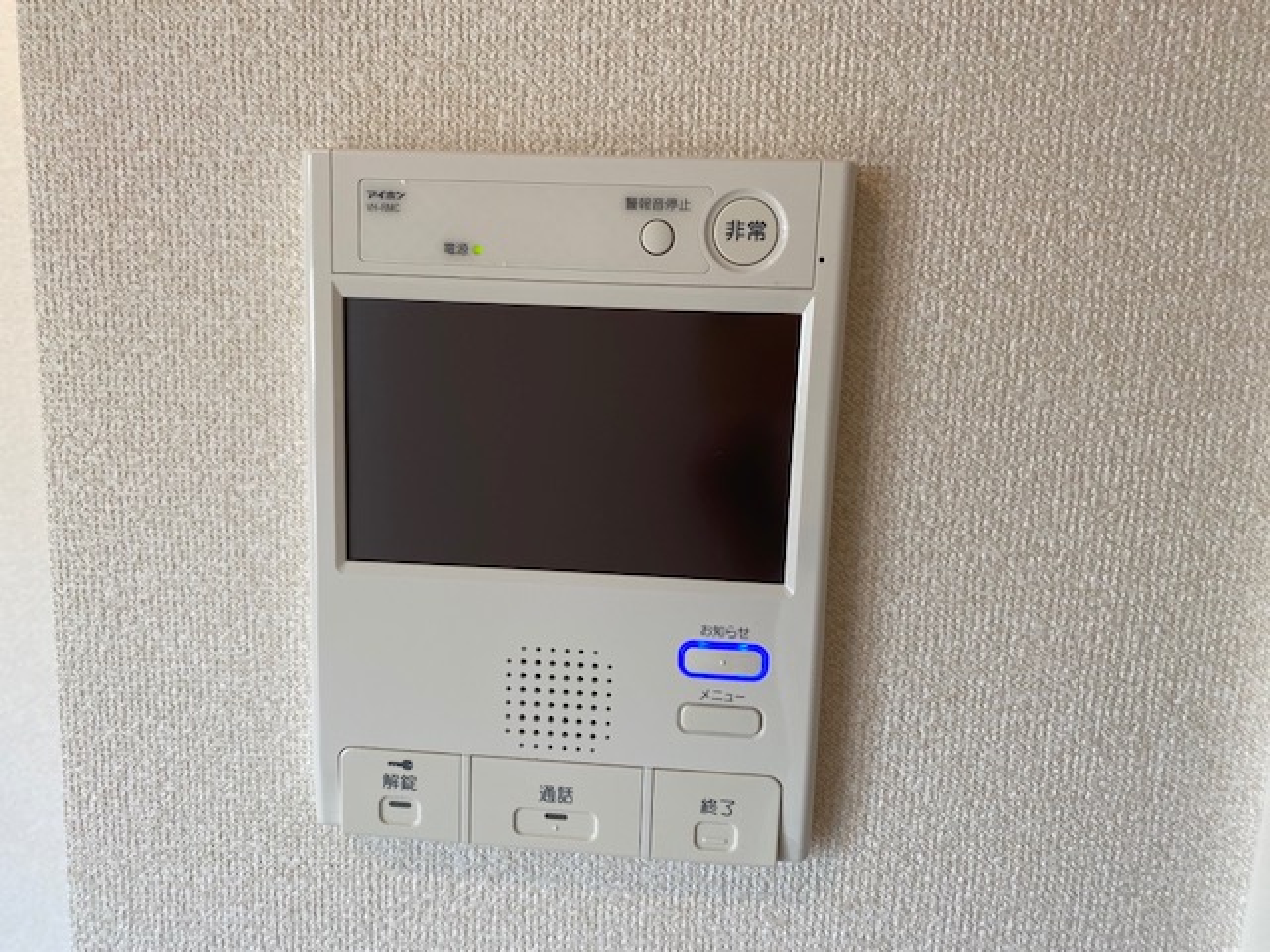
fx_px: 954
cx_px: 635
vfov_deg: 53.1
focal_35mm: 26
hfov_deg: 67.3
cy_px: 476
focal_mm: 4.25
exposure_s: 1/100
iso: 64
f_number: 1.8
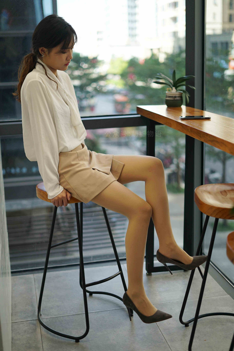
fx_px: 487
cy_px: 176
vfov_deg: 39.6
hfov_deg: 27.0
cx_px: 117
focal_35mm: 50
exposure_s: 1/320
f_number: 1.8
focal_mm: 50
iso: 200
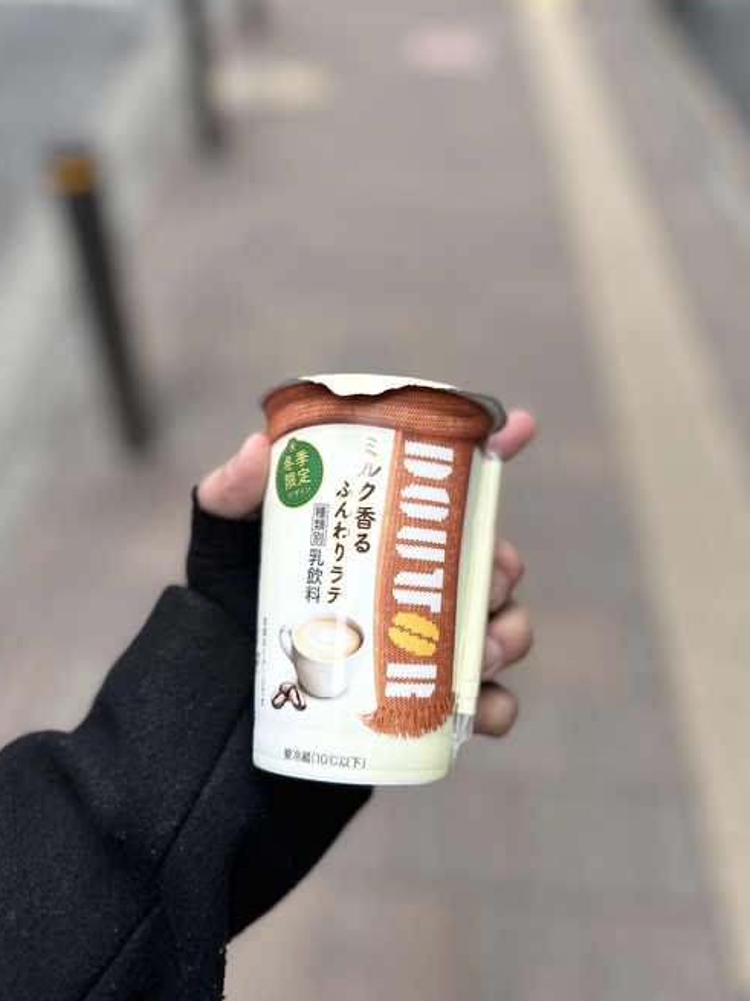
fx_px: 780
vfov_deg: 65.3
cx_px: 370
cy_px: 483
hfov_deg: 51.3
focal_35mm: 27
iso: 50
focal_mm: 5.7
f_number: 1.5
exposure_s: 1/344
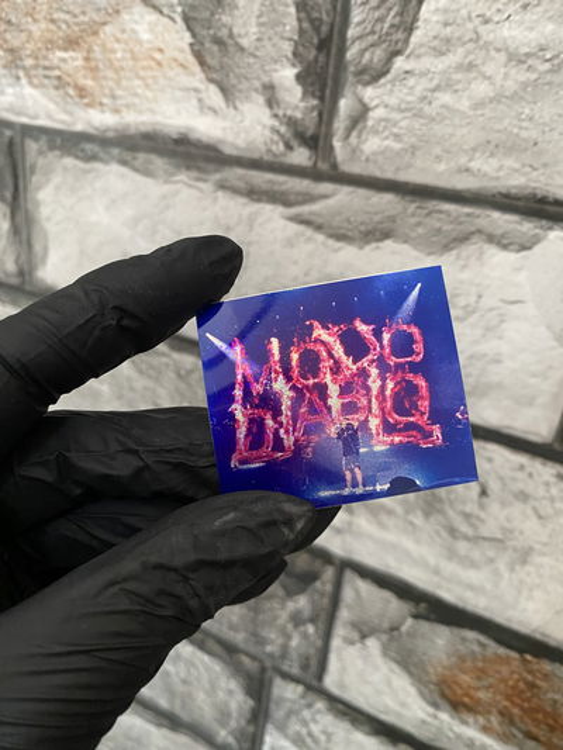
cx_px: 282
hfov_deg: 54.9
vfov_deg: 69.4
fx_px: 542
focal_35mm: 25
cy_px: 375
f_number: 1.8
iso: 400
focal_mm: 4.25
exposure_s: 1/60
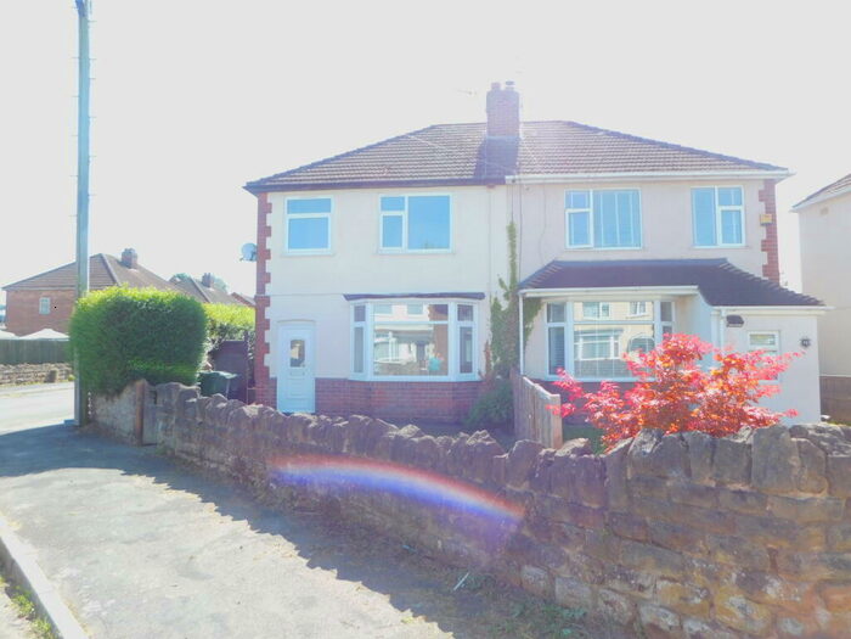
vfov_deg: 58.9
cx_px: 426
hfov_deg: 73.9
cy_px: 320
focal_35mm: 23
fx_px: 565
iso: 125
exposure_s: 1/400
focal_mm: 4
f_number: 3
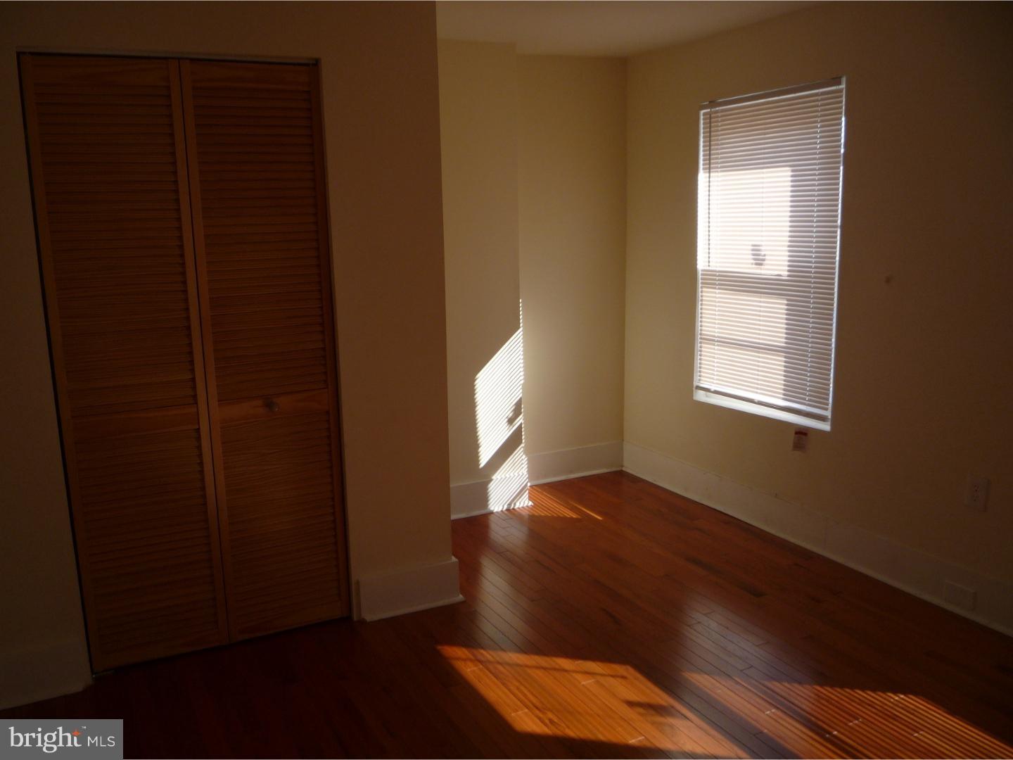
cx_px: 506
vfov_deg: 46.8
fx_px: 878
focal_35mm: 30
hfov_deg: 60.0
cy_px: 380
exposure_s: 1/125
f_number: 4
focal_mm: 5.2
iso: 100
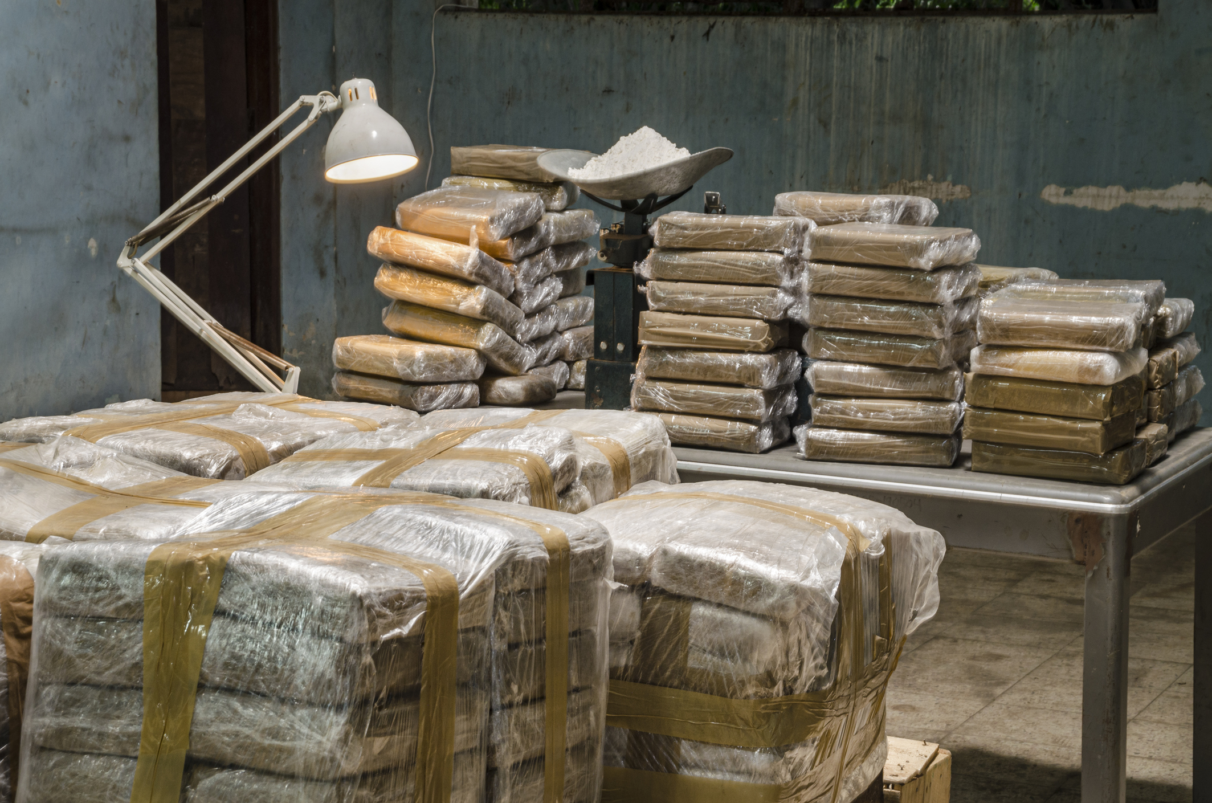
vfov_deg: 17.4
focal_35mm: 78
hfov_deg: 26.0
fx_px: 2621
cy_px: 402
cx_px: 606
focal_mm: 52
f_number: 16
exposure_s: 2
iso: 100
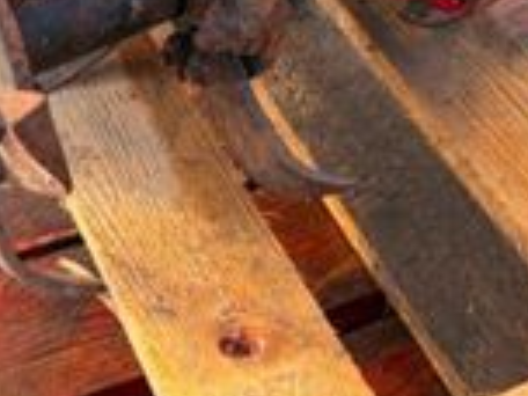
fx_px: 1449
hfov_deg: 20.3
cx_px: 452
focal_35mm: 95
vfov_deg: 14.1
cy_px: -267
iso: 200
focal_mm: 6.76
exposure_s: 1/221
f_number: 1.78
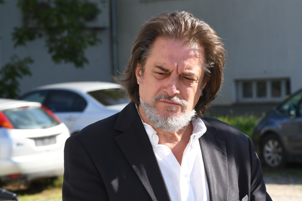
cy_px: 91
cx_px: 163
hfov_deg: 8.2
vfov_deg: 5.5
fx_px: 2114
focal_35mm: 252
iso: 500
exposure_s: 1/250
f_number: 13
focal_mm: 140
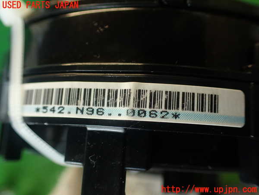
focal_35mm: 32
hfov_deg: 56.8
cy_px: 98
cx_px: 130
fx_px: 239
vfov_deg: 44.2
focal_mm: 5.79
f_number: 2.4
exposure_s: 1/40
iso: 200
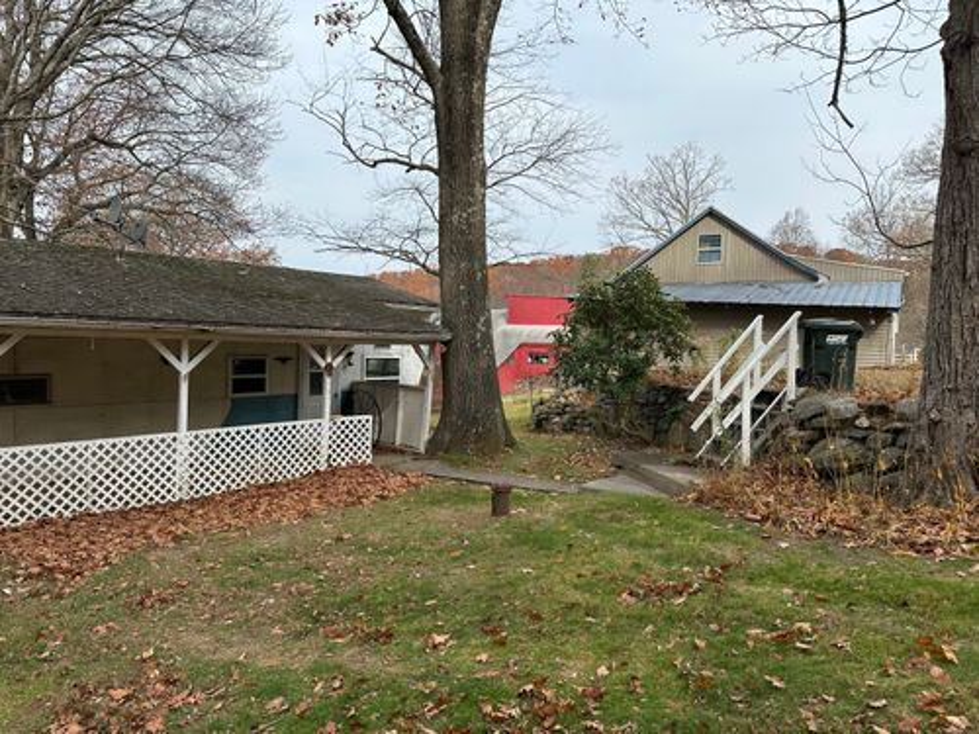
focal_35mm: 24
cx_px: 490
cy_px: 367
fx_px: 679
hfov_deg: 71.6
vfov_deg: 56.8
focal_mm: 6.86
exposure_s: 1/2410
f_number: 1.78
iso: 80
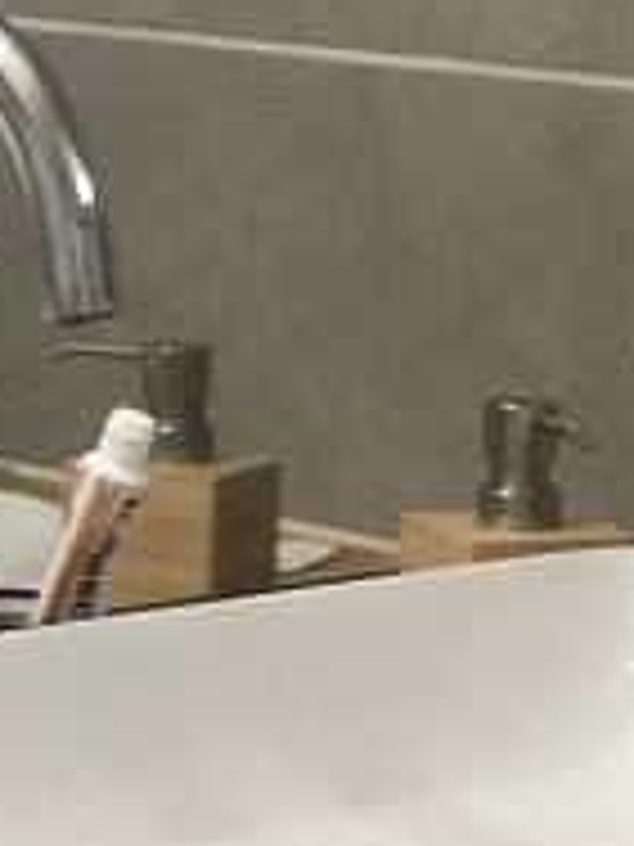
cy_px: 313
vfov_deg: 9.9
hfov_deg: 7.4
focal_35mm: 199
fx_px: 4860
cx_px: -13
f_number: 1.8
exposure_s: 1/45
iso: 100
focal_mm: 3.99
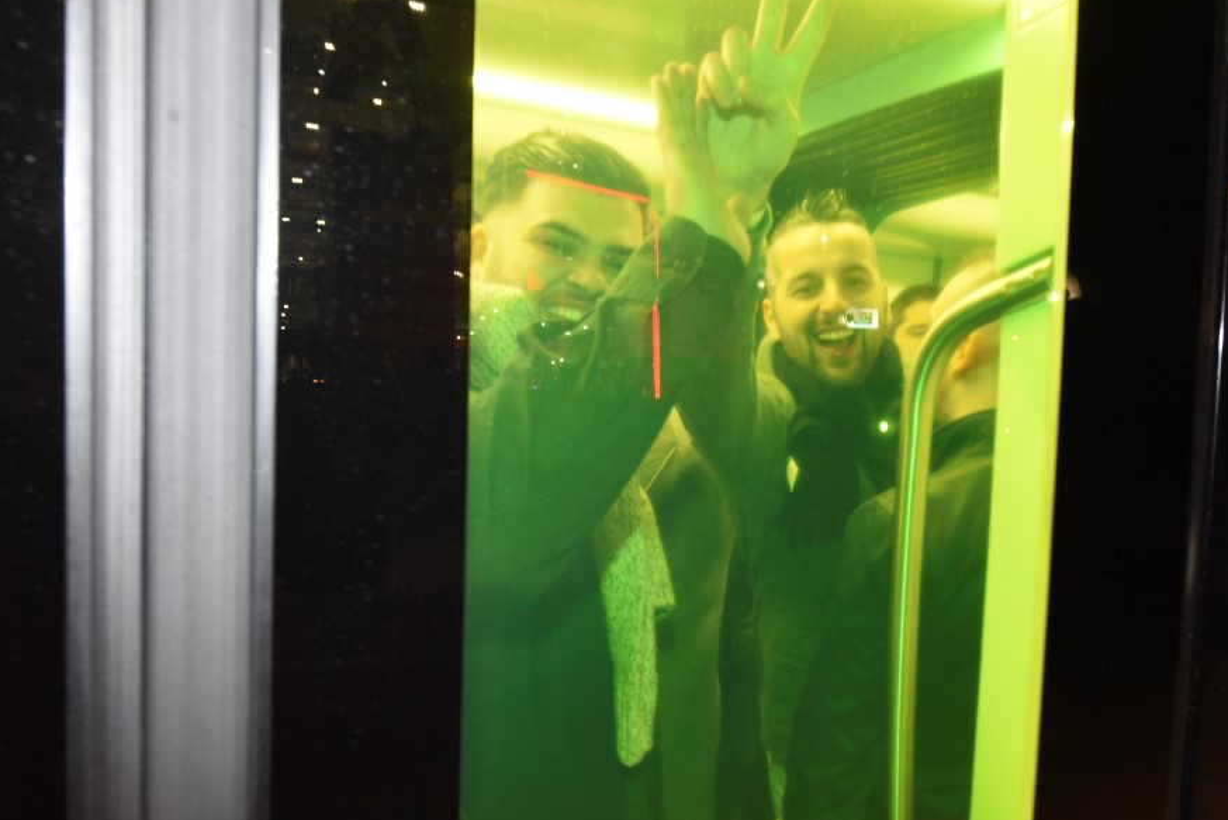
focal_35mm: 29
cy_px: 481
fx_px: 990
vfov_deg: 44.8
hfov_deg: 62.8
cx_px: 763
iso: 6400
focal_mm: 22
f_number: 6.3
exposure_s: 1/60
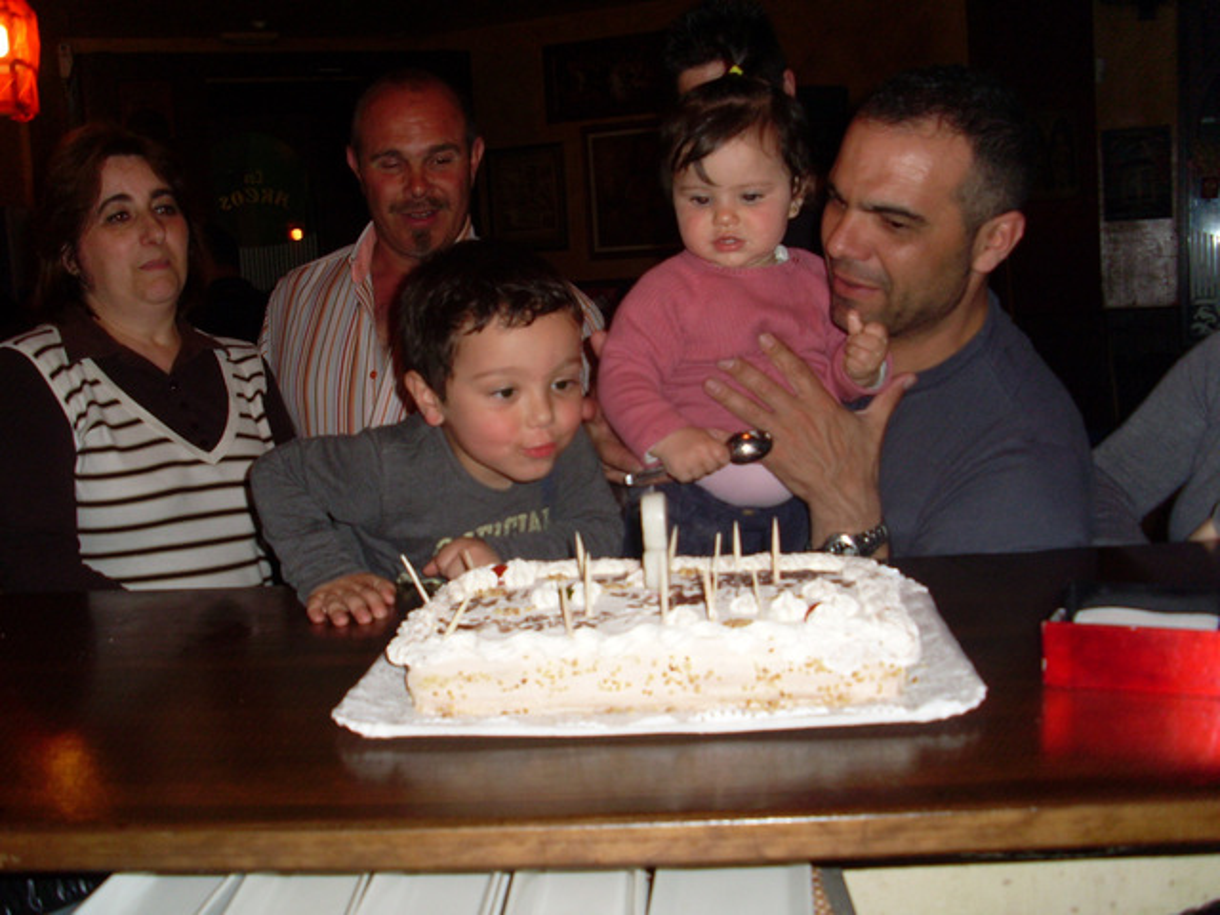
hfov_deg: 49.0
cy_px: 458
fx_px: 1339
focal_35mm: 38
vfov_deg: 37.7
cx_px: 610
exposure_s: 1/45
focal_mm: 6.3
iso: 100
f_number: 3
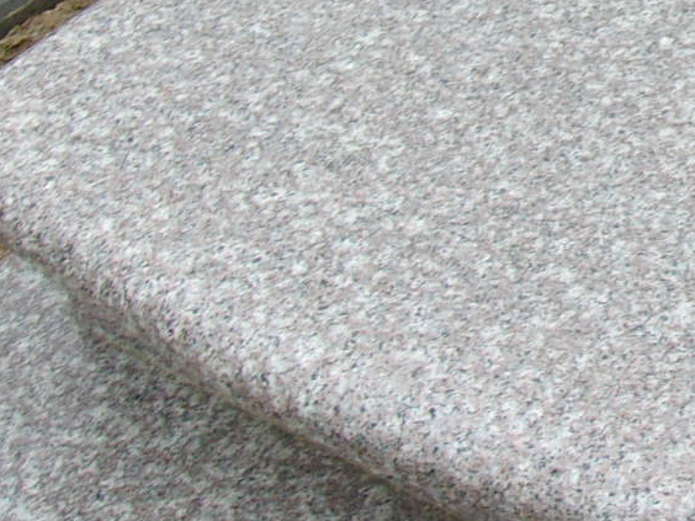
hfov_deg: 18.2
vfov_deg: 14.5
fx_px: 1968
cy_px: -135
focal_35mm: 98
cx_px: 981
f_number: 10.4
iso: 80
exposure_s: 1/40
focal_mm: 4.9
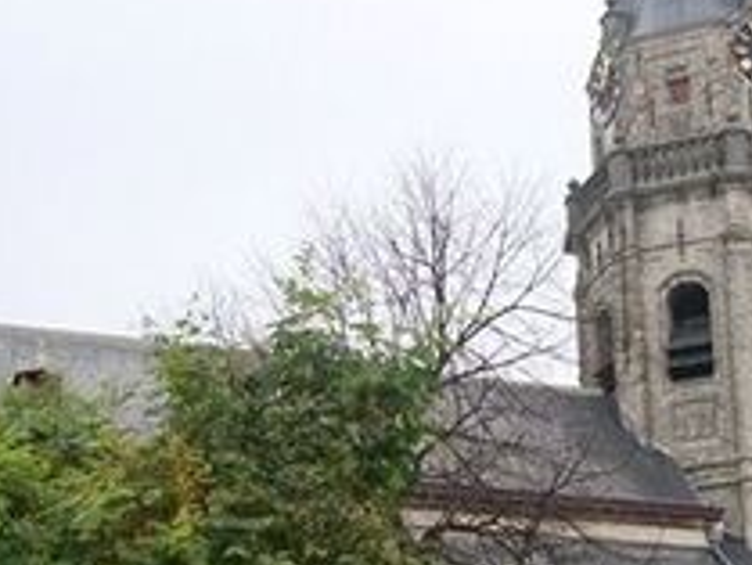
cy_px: 468
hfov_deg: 21.2
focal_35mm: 92
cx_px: 543
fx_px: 2000
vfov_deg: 15.9
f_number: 2.9
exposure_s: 1/320
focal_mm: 5.7
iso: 80
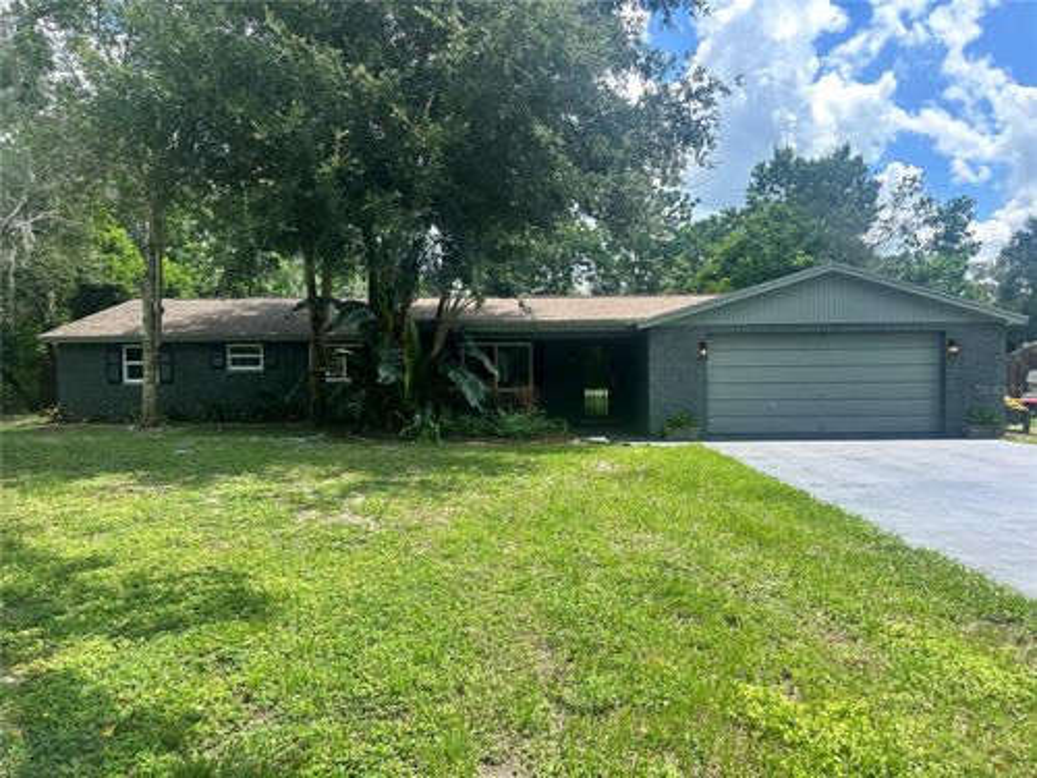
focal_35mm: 24
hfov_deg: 71.6
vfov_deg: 56.8
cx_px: 518
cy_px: 389
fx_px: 719
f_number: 1.78
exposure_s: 1/1374
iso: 80
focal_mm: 6.86
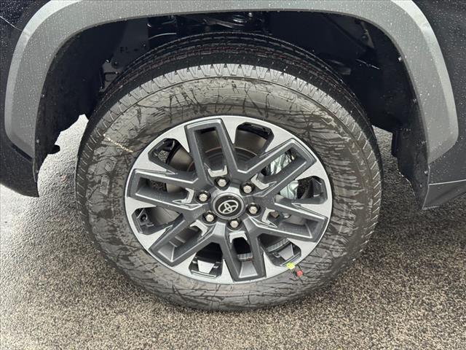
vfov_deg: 30.3
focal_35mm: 48
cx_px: 233
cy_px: 175
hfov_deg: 39.7
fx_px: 646
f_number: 1.78
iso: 250
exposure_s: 1/60
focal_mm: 6.76
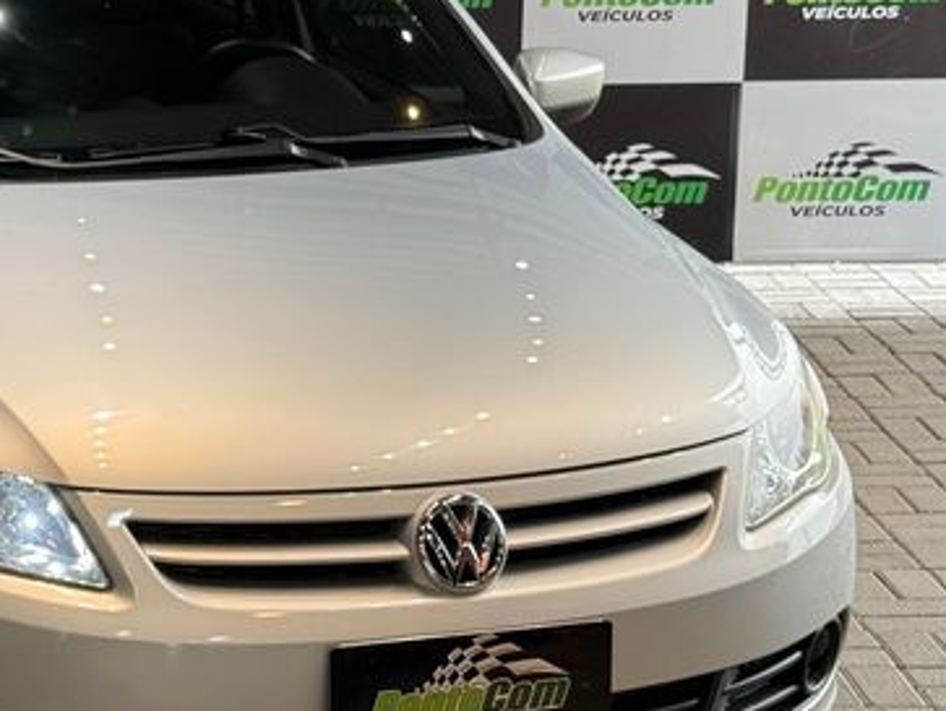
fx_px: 2927
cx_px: 50
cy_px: 320
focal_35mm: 107
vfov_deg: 13.9
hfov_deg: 18.0
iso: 100
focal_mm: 6.76
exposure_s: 1/78
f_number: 1.78
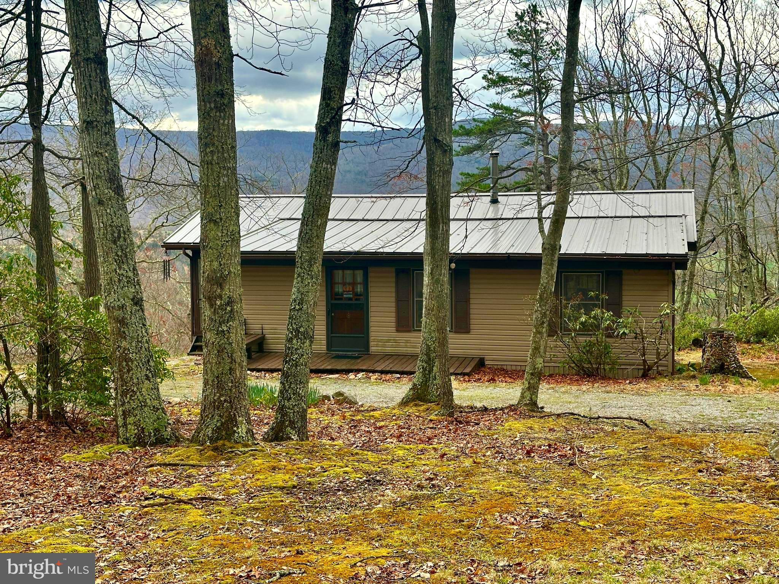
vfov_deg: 30.3
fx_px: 1080
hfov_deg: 39.7
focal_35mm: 48
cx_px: 390
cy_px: 292
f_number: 1.78
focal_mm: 6.86
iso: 64
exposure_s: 1/501
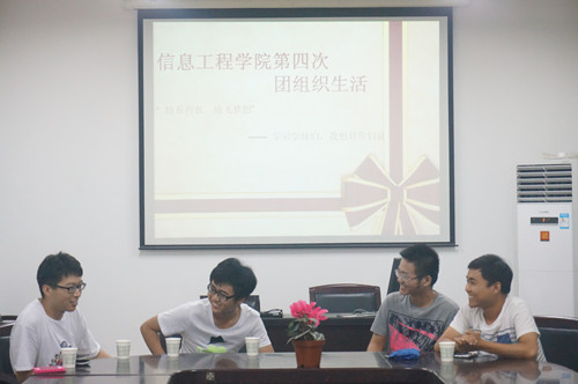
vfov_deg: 18.9
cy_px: 192
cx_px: 289
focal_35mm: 72
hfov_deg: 28.1
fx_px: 1154
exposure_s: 1/125
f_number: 5.6
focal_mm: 48
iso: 3200
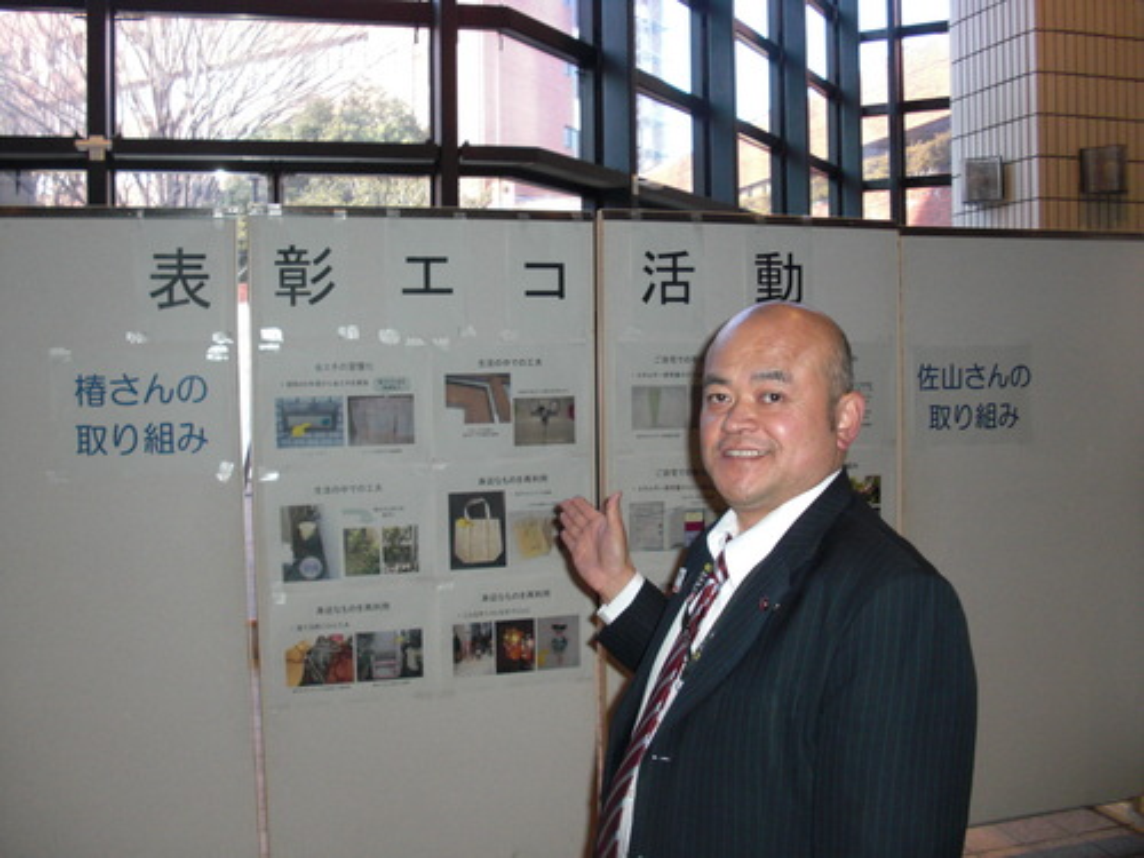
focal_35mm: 36
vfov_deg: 39.7
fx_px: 1190
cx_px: 572
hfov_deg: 51.4
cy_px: 429
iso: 200
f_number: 2.8
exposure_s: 1/60
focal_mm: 6.3
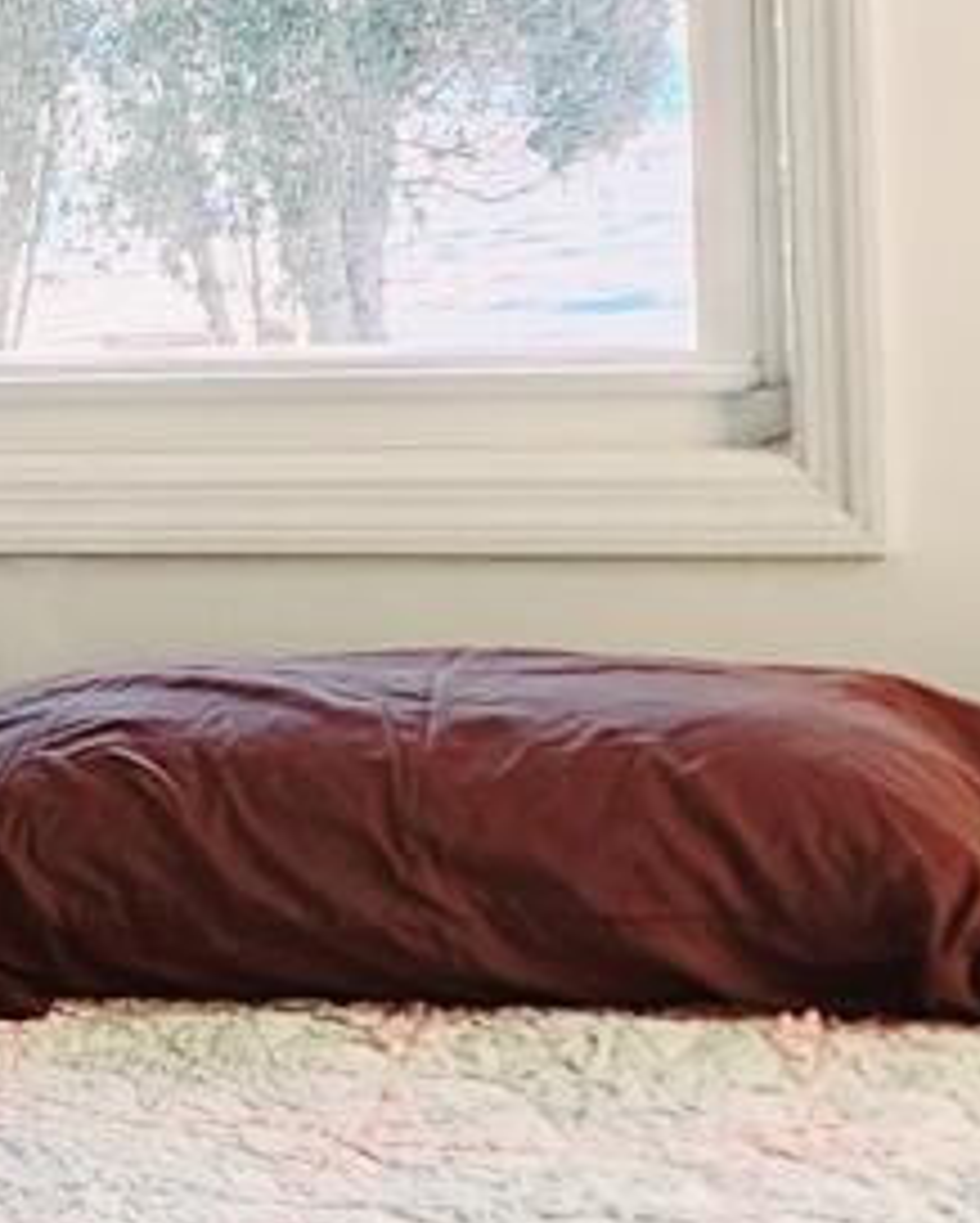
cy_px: 567
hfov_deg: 9.1
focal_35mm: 165
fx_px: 5975
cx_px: -634
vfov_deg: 11.7
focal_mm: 6.4
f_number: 1.8
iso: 100
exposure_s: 1/182
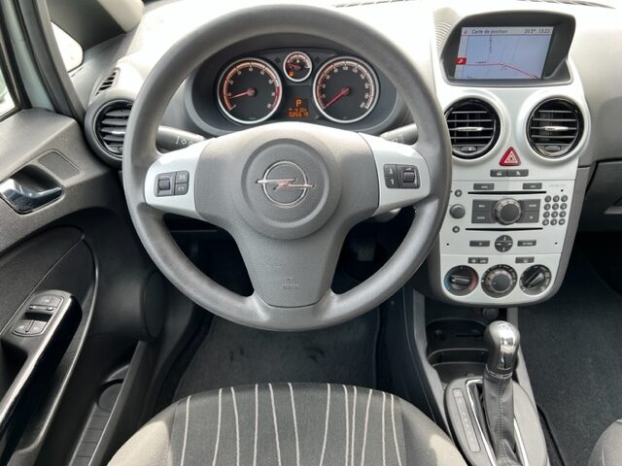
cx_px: 311
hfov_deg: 67.3
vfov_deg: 53.1
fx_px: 467
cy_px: 233
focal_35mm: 26
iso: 40
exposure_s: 1/121
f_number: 1.5
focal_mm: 5.7
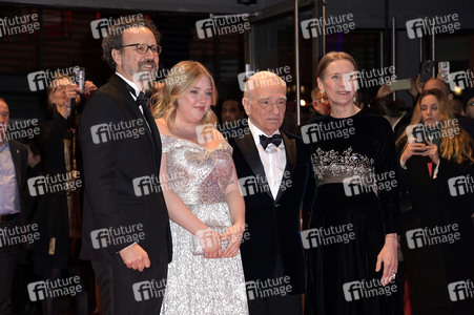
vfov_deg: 12.2
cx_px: 237
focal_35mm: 112
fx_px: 1474
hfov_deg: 18.3
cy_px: 158
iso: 1250
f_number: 5.6
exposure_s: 1/250
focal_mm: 112
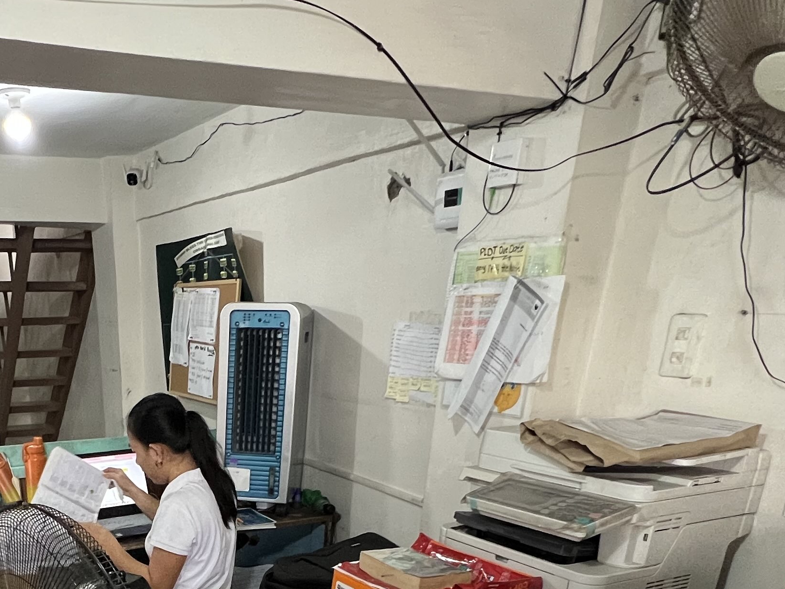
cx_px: 175
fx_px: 726
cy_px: 660
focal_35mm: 32
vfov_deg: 36.7
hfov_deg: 53.6
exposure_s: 1/60
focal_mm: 1.57
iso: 320
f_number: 1.8
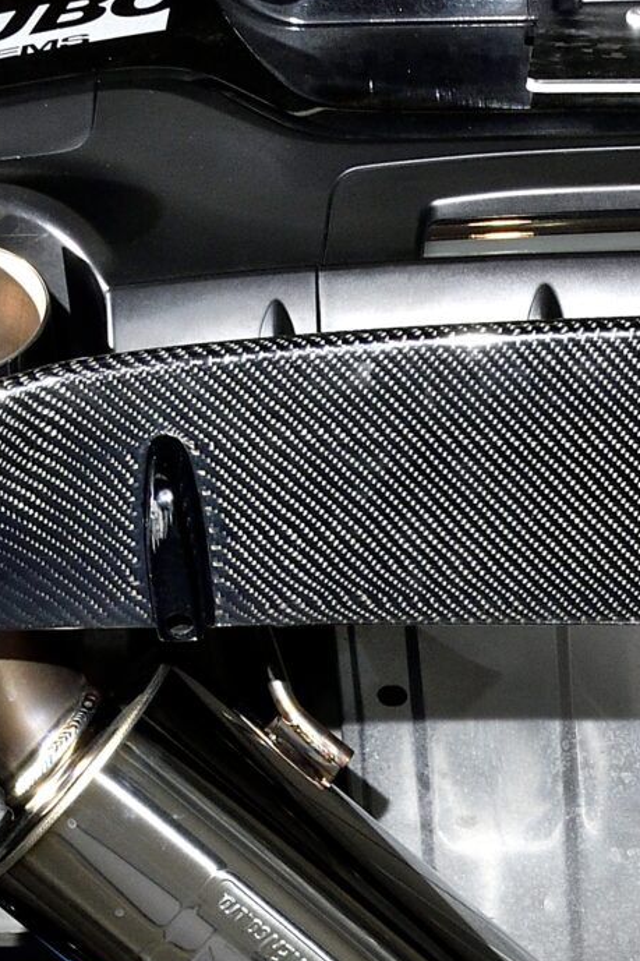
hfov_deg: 9.3
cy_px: 1577
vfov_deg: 13.1
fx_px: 3868
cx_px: 848
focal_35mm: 145
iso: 400
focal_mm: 26
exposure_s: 1/250
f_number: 14
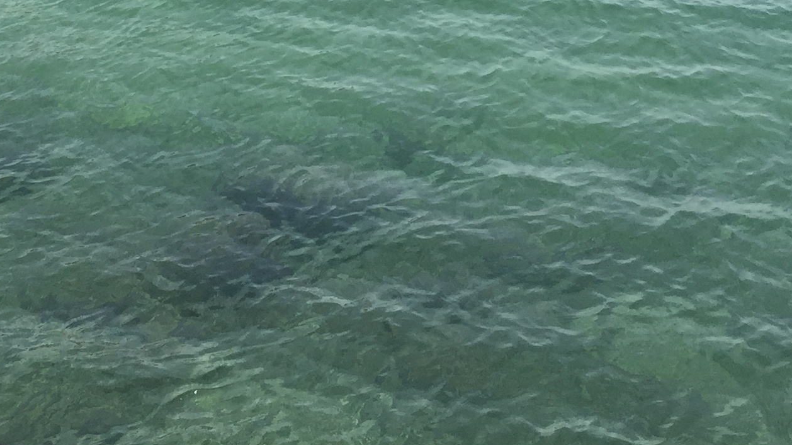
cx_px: 226
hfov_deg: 25.7
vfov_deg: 13.5
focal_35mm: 82
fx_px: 1722
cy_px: -307
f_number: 2.2
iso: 32
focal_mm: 4.15
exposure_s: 1/2083
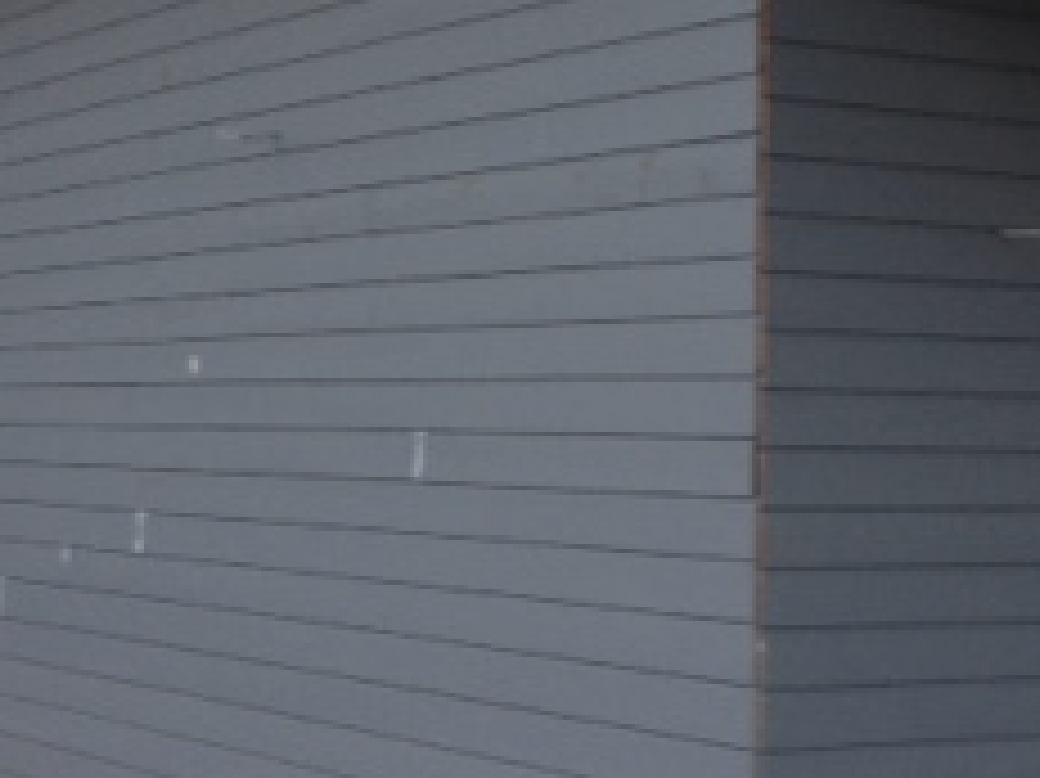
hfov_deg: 20.2
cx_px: 563
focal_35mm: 97
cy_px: 171
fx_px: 2913
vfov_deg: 15.1
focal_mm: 4.28
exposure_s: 1/20
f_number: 2.4
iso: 50
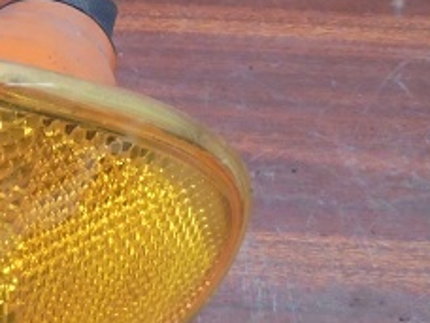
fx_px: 807
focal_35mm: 65
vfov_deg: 22.2
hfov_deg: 26.4
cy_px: 278
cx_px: -91
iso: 320
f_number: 3.5
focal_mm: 4.6
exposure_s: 1/30
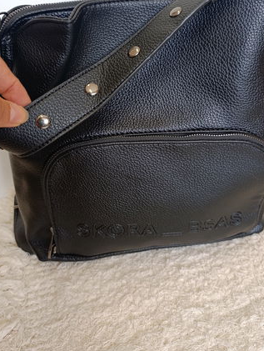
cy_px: 140
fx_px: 294
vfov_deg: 61.1
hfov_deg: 48.3
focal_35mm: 29
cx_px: 131
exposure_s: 1/100
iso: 354
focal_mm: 6.11
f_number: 1.65
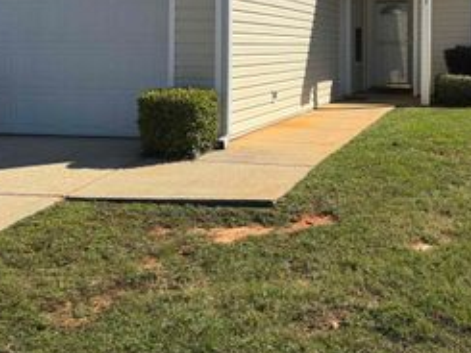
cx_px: 359
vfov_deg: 28.5
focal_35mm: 49
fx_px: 667
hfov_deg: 37.8
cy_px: 34
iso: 80
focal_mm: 6.76
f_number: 1.78
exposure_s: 1/5348
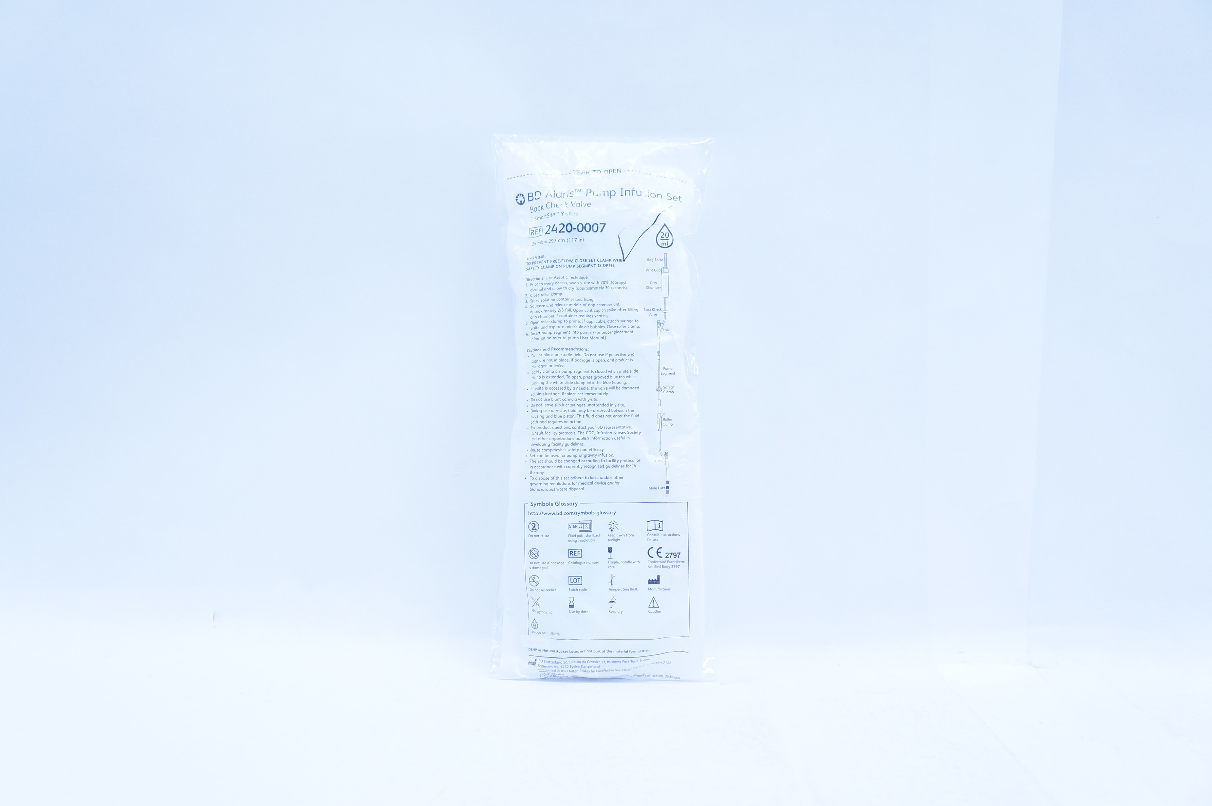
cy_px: 403
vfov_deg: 36.8
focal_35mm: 36
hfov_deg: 53.2
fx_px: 1211
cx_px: 606
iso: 800
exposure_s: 1/200
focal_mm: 24
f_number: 4.5
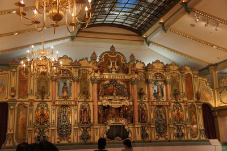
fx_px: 293
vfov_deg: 28.9
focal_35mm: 46
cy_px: 76
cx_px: 114
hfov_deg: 42.4
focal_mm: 31
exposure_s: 1/50
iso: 800
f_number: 4.5
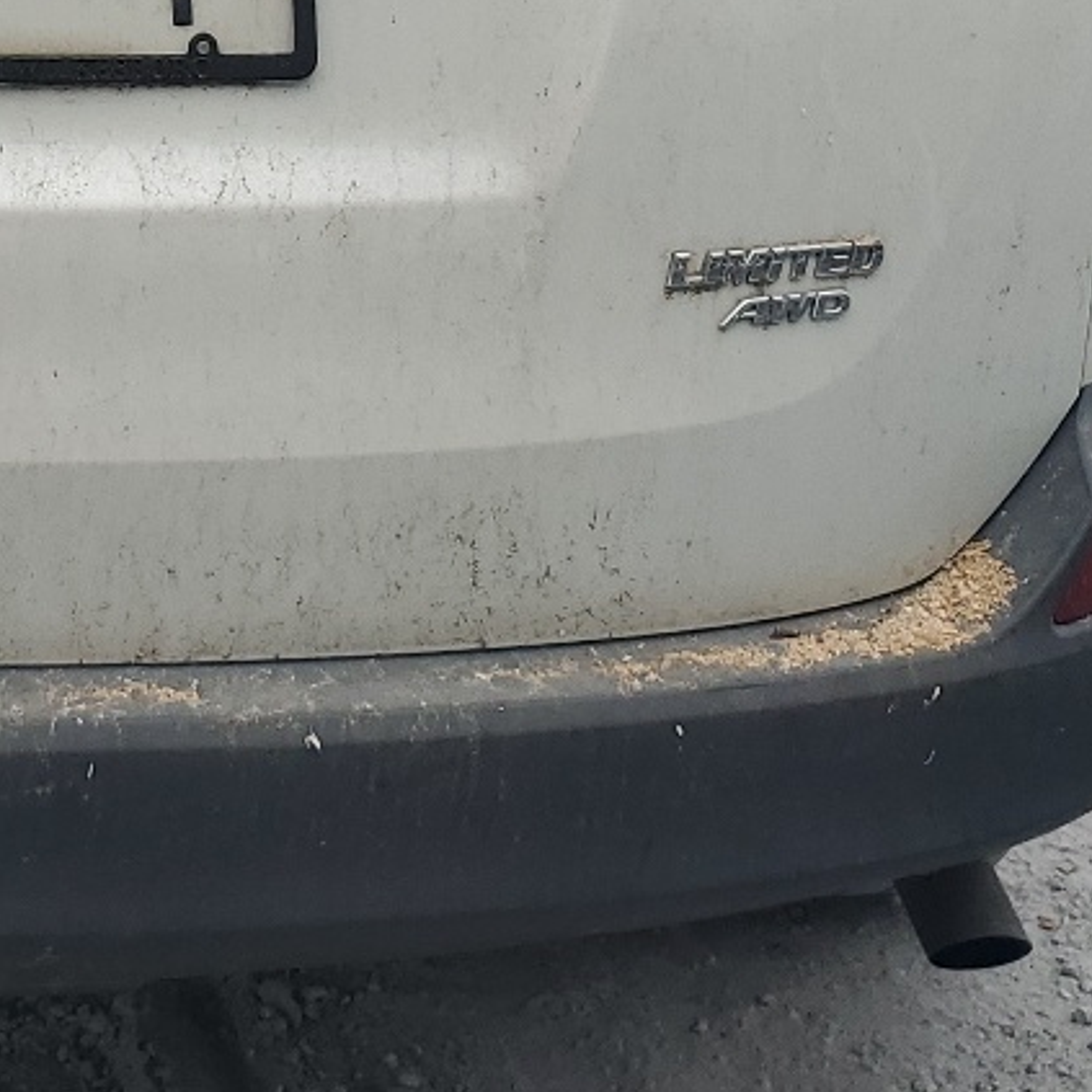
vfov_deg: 19.1
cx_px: -46
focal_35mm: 87
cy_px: -121
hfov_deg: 19.3
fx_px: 3105
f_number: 1.5
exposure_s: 1/3333
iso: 50
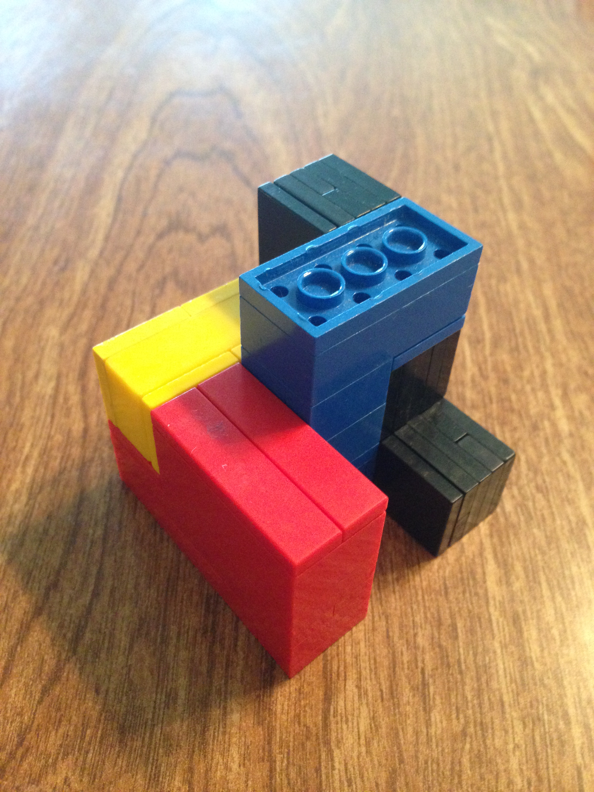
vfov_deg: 55.4
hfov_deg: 42.9
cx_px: 297
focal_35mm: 33
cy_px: 396
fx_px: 755
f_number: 2.4
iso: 400
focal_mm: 4.12
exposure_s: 1/17
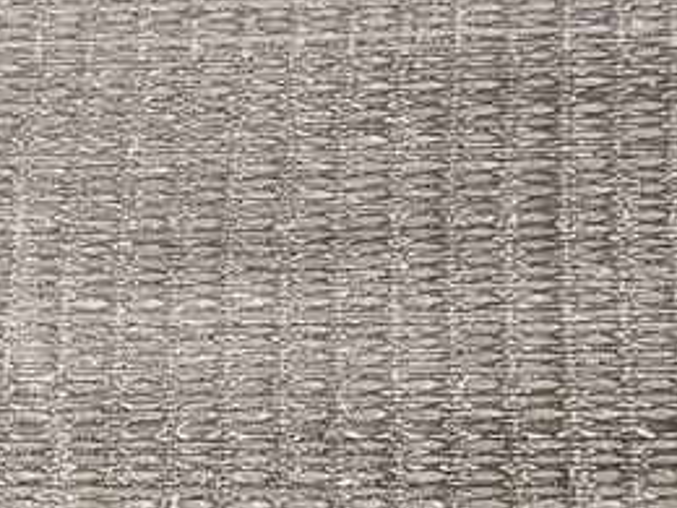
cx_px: 250
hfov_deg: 19.8
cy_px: 475
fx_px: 1936
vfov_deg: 14.8
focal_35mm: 99
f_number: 1.8
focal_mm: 4.6
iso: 400
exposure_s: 1/50
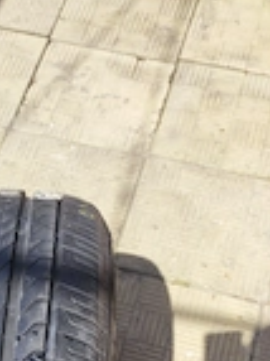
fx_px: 729
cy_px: 413
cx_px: -25
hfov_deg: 20.1
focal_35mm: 70
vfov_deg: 25.4
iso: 50
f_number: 1.79
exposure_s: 1/449
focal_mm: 4.7
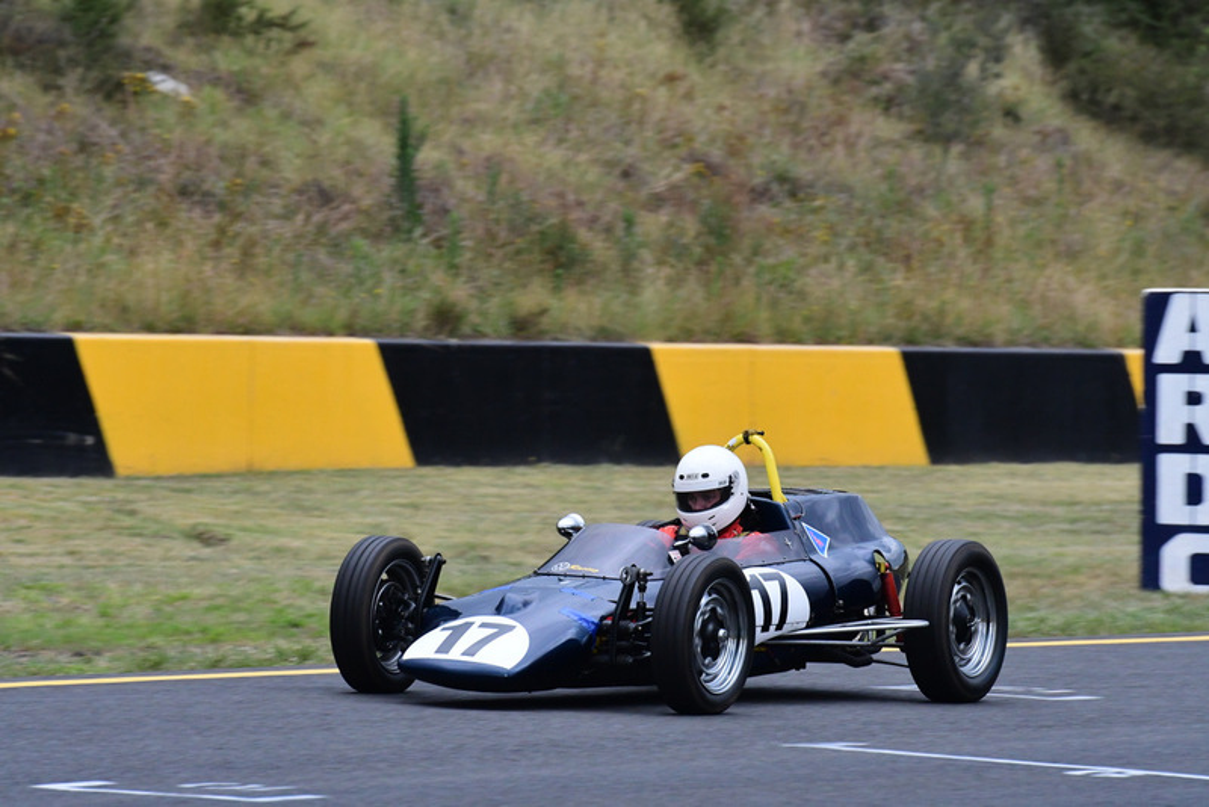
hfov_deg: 6.9
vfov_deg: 4.6
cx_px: 604
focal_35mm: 300
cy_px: 404
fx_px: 10078
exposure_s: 1/640
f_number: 10
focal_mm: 200
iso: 2500
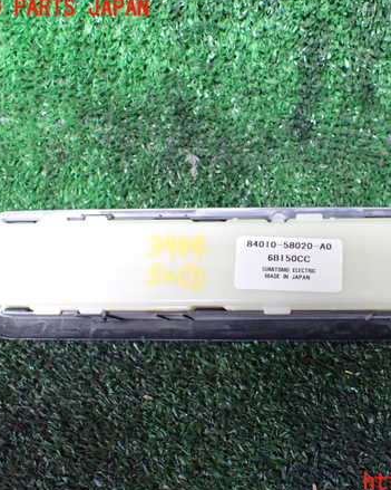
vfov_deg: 45.8
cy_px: 246
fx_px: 579
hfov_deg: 36.7
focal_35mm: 40
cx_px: 281
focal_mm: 5.4
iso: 800
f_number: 2.3
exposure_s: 1/40
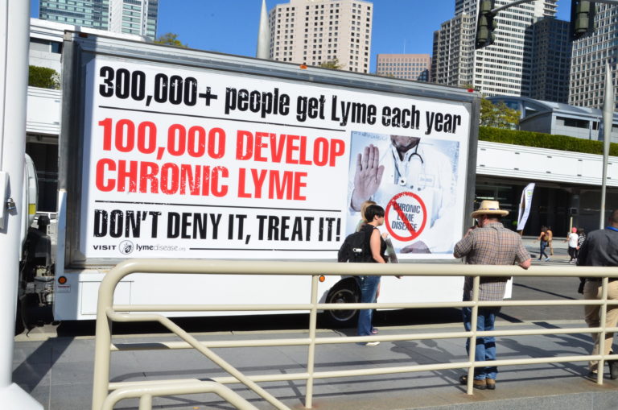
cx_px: 309
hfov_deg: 53.2
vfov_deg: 36.7
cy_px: 205
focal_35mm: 36
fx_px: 617
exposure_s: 1/320
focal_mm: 24
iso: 1000
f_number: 25
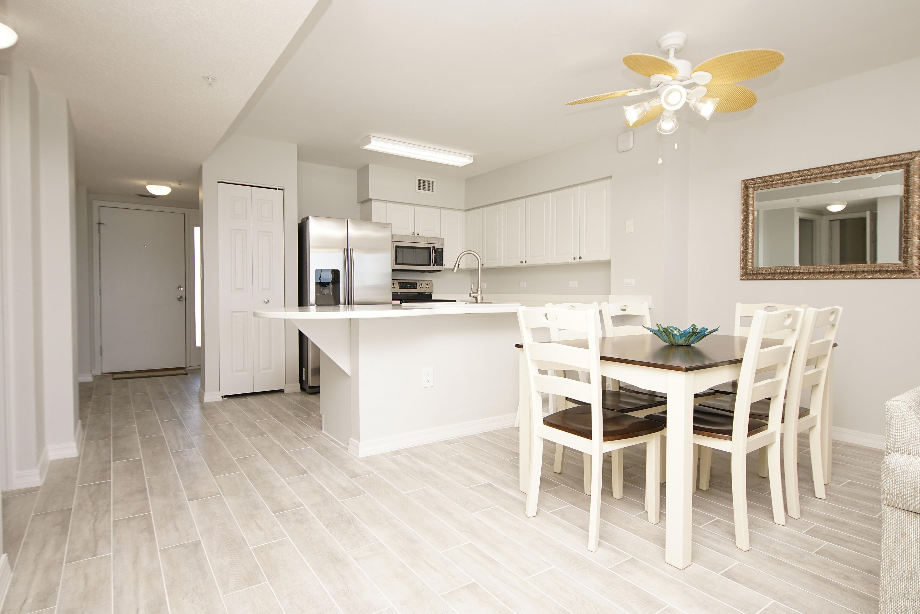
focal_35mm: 18
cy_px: 307
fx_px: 460
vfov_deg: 67.4
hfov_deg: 90.0
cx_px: 460
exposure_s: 1/160
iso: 320
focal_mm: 12
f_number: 4.5
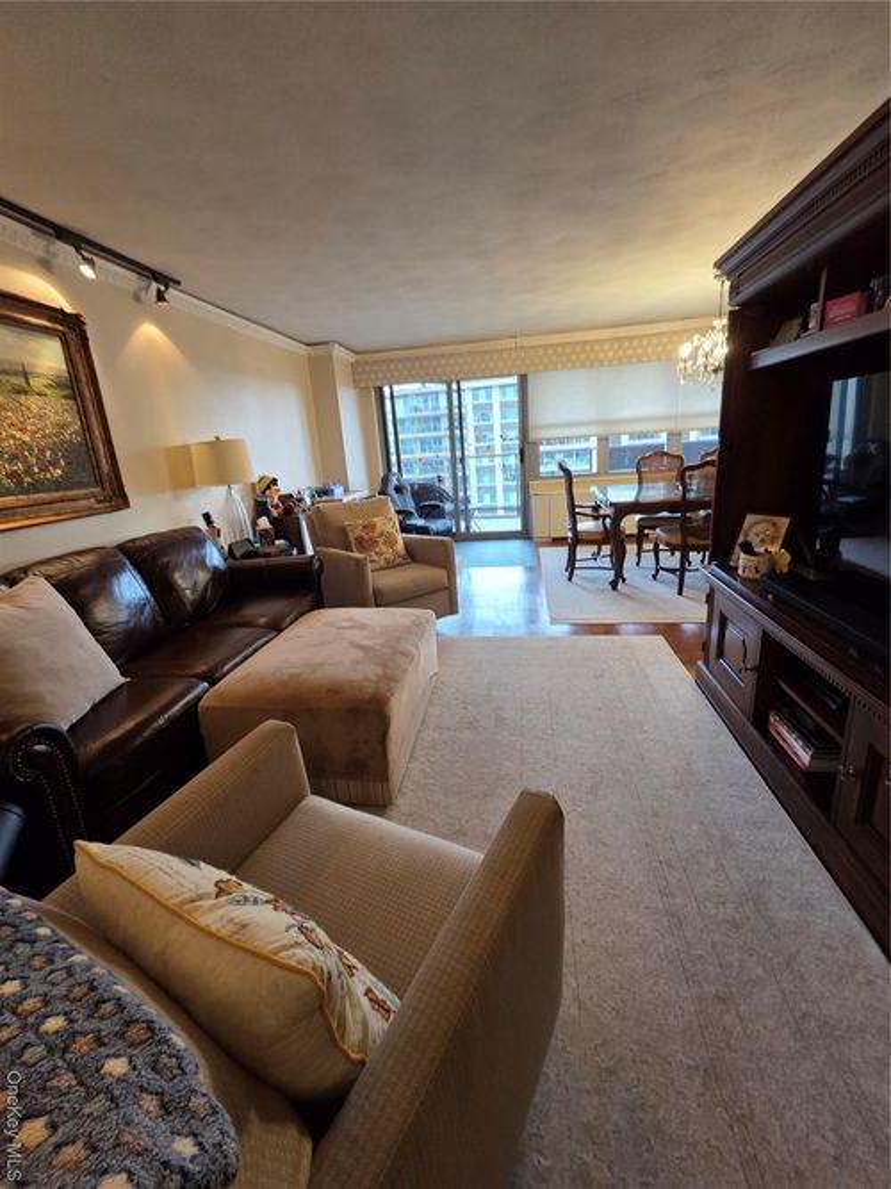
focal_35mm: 13
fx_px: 446
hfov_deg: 89.9
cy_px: 594
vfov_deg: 106.2
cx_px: 446
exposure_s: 1/60
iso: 250
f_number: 2.2
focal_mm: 2.2
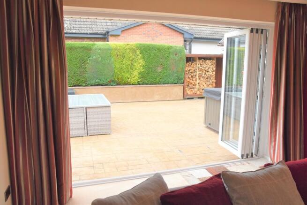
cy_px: 102
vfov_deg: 48.0
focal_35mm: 27
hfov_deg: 67.4
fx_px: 230
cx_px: 154
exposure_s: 1/250
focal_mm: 18
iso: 400
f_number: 5.6
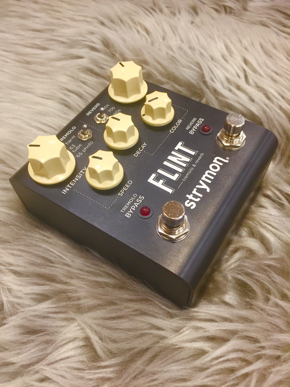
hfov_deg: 48.2
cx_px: 145
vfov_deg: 61.7
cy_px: 194
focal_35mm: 29
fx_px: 324
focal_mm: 4.15
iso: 40
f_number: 2.2
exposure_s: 1/30
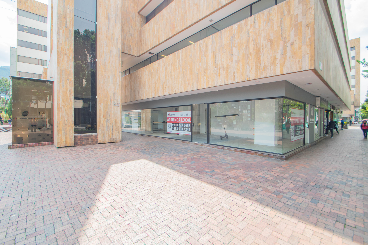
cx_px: 184
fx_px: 153
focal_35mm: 15
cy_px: 122
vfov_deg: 77.3
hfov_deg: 100.4
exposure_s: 1/125
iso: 100
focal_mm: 10
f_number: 7.1
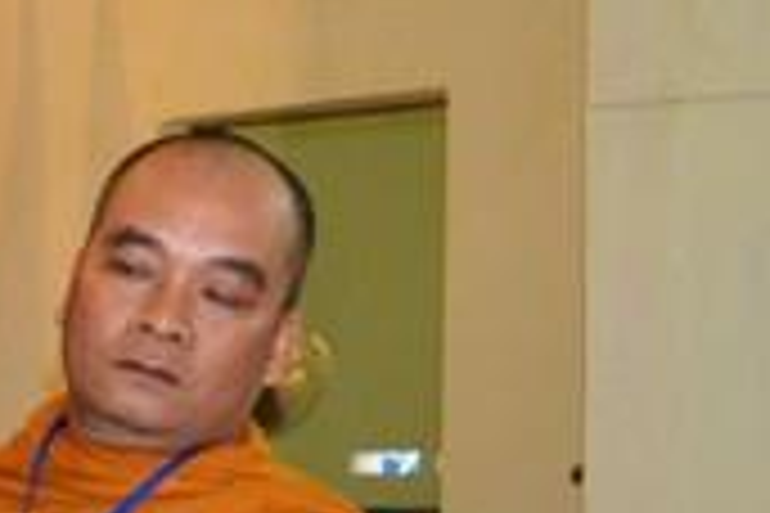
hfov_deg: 11.8
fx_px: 3483
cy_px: 486
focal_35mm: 163
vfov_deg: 8.4
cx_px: -558
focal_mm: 29
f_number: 4.5
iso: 1400
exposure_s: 1/60
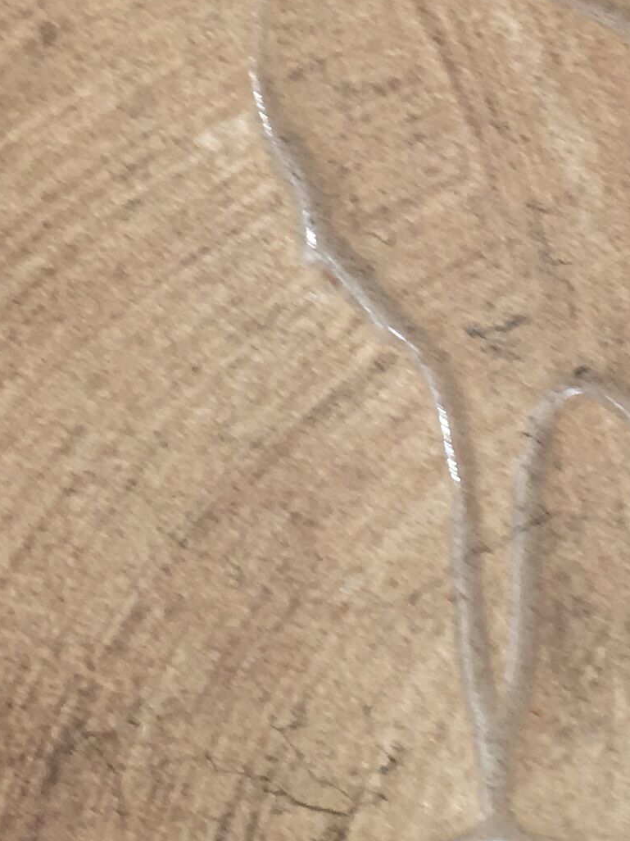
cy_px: 29
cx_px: 434
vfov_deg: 16.9
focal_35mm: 114
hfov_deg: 13.0
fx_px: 2768
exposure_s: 1/100
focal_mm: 4.15
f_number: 2.2
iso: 25
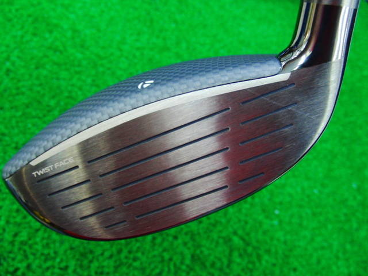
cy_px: 138
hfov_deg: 50.1
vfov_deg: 38.7
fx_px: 393
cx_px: 184
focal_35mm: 37
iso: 400
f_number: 3.6
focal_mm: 6.42
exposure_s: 1/25
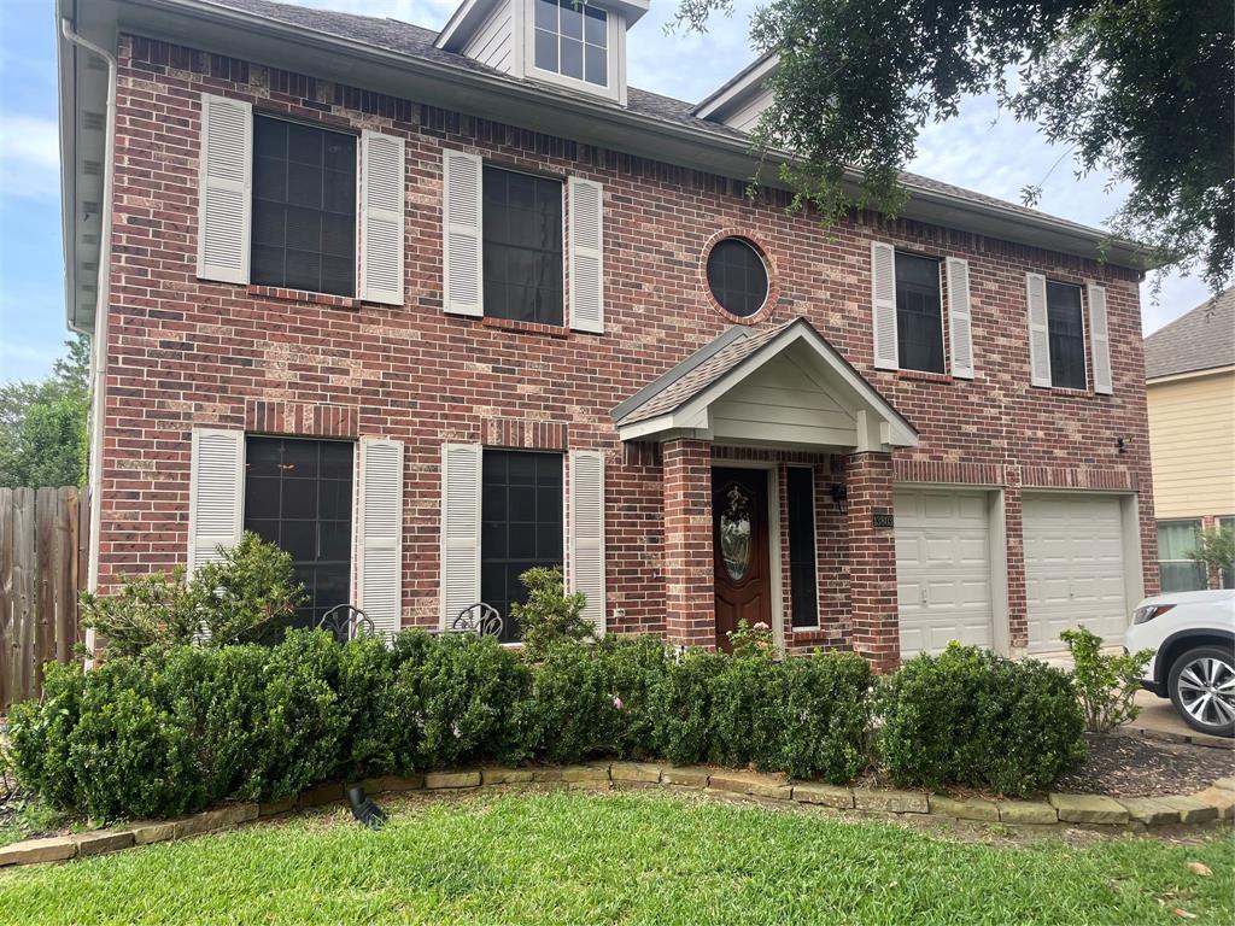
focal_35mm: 26
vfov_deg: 53.1
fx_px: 928
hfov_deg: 67.3
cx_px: 618
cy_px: 463
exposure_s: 1/274
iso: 32
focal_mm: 4.2
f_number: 1.6
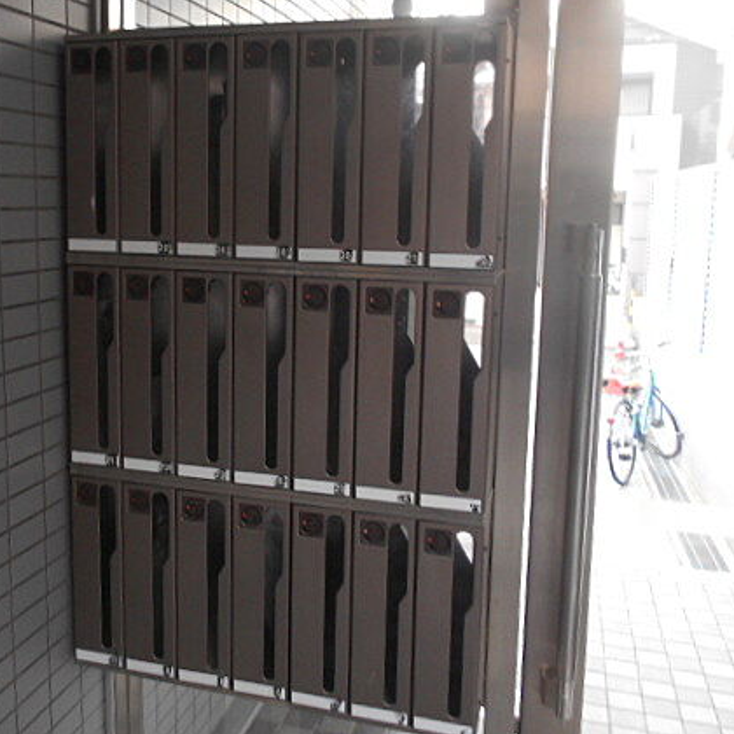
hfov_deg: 46.7
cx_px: 269
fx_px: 840
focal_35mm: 35
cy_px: 316
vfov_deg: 47.1
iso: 200
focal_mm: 4.6
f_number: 3.2
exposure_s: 1/30
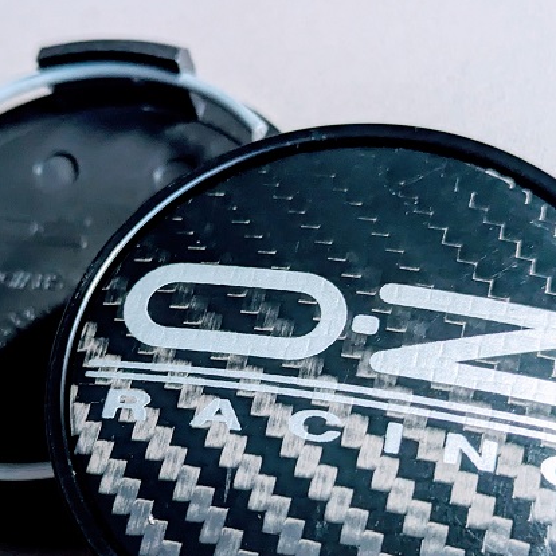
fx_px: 1490
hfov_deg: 21.1
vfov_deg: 21.0
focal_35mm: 82
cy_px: 377
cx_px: 255
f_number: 1.85
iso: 360
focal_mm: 6.81
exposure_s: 1/60.2
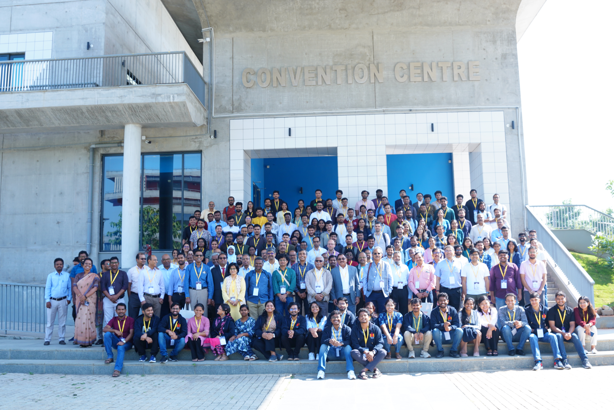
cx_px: 307
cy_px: 205
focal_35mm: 36
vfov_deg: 36.9
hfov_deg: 53.1
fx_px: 614
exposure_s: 1/125
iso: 200
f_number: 7.1
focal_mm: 24
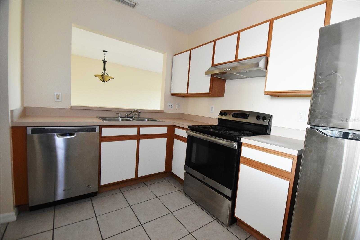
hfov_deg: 100.4
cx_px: 180
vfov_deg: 77.3
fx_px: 150
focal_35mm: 15
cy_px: 120
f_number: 3.5
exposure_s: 1/60.2
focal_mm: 10
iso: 1800
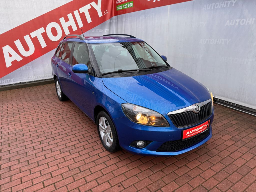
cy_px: 96
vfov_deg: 56.8
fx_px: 177
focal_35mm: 24
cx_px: 128
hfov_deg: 71.6
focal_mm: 6.86
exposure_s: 1/98
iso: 200
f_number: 1.78
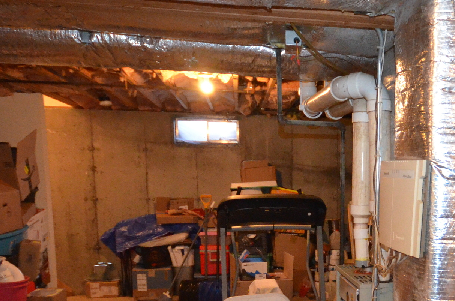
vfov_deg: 33.8
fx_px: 479
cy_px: 244
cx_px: 339
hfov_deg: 48.9
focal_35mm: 38
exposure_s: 1/60
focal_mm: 10
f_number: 4
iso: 3200
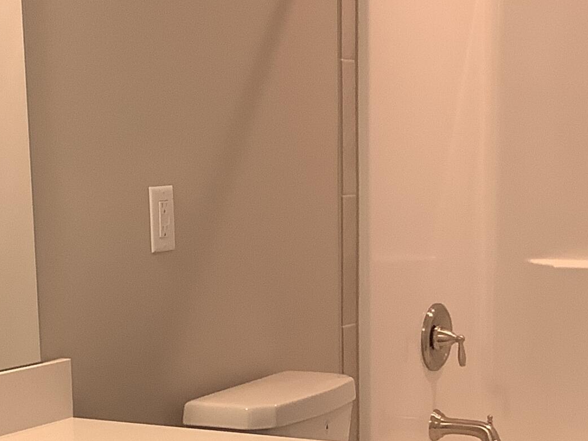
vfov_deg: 16.2
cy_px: 467
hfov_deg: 22.0
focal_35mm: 89
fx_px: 1512
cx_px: 331
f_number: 2.4
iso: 100
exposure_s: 1/60
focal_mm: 3.3
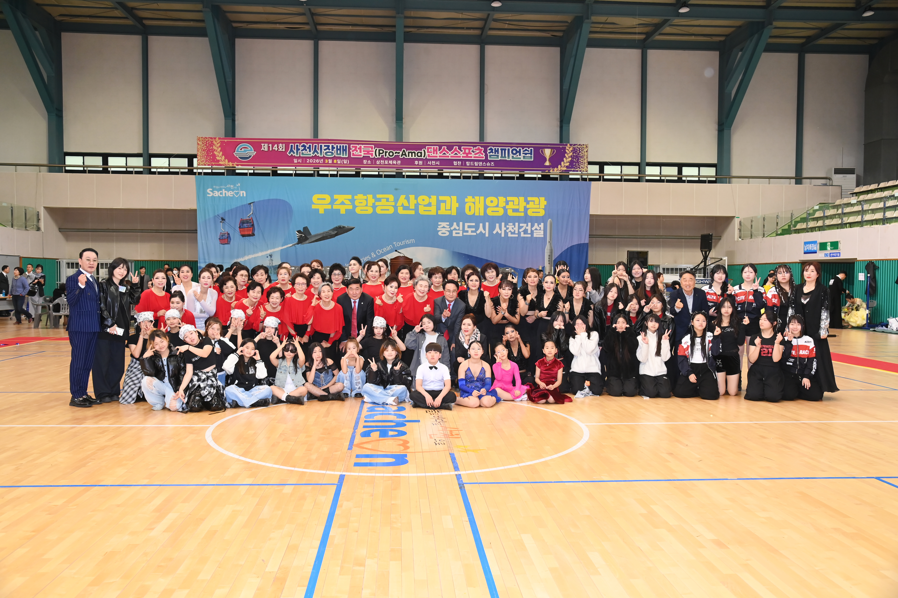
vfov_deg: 43.6
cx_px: 449
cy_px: 299
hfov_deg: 61.9
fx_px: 748
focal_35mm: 30
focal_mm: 30
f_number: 6.3
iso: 1600
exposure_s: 1/250
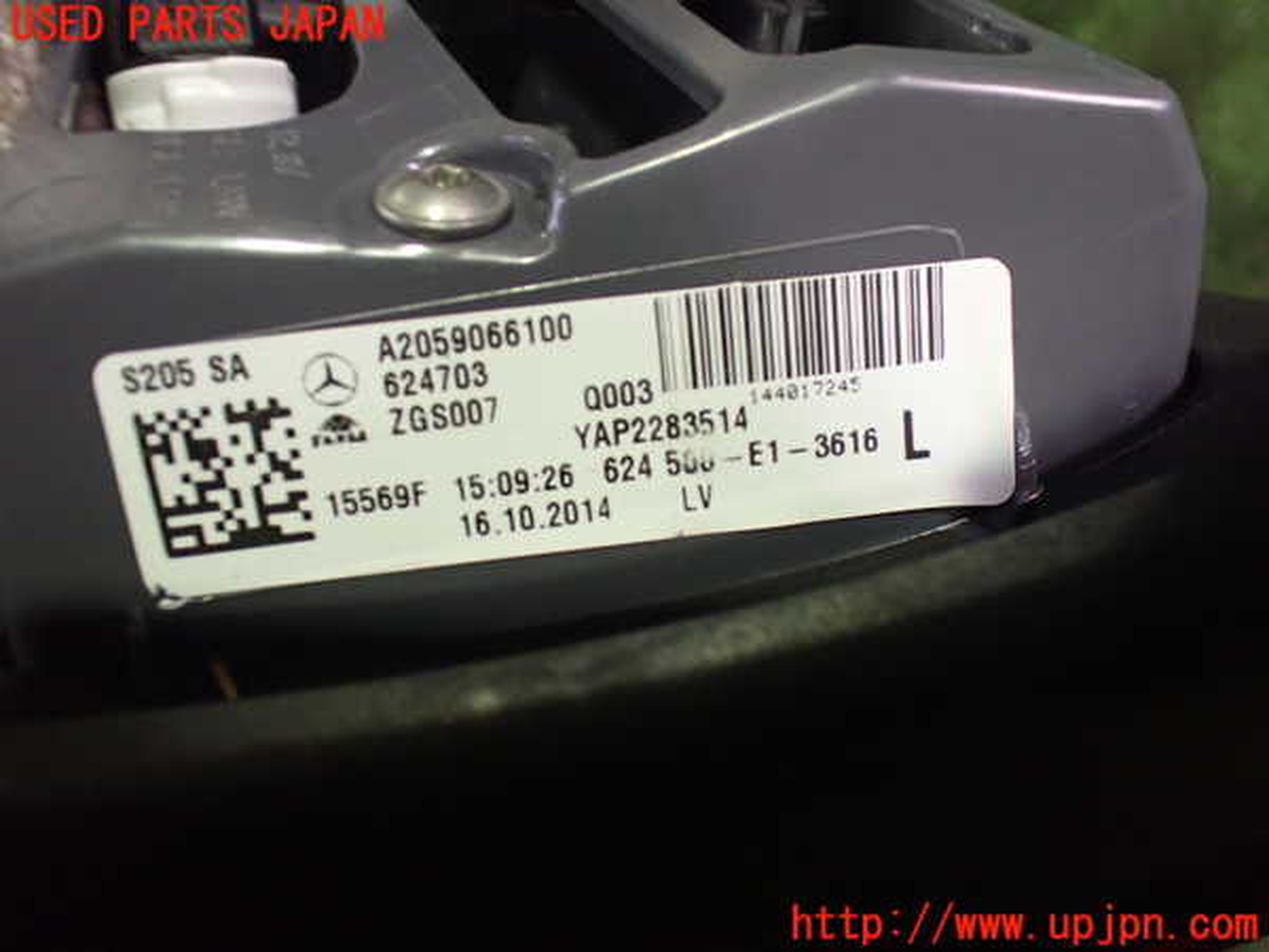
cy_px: 476
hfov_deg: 60.0
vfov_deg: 46.8
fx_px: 1100
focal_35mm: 30
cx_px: 634
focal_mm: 5.4
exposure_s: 1/40
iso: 800
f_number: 2.3
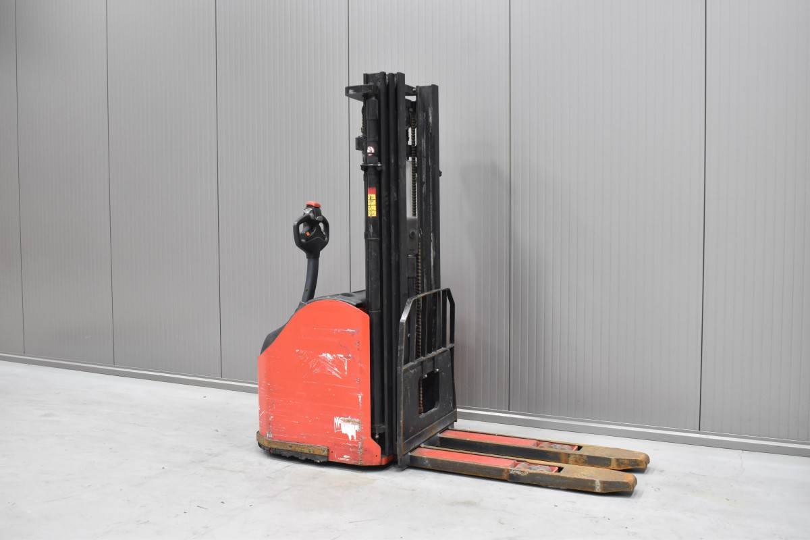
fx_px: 776
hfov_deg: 55.1
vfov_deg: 38.4
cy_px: 270
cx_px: 405
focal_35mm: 34
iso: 1600
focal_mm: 23
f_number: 5
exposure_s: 1/30
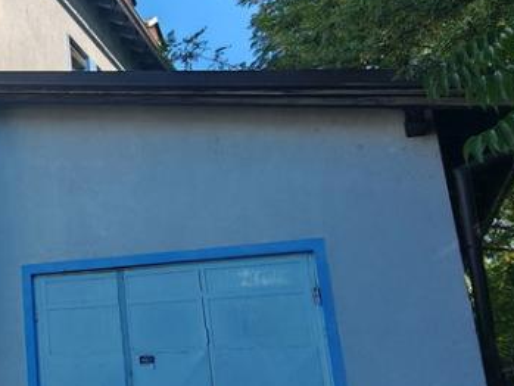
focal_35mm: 55
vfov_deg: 26.5
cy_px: 158
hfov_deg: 29.3
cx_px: -125
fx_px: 817
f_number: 2
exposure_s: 1/680
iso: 50
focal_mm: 1.82
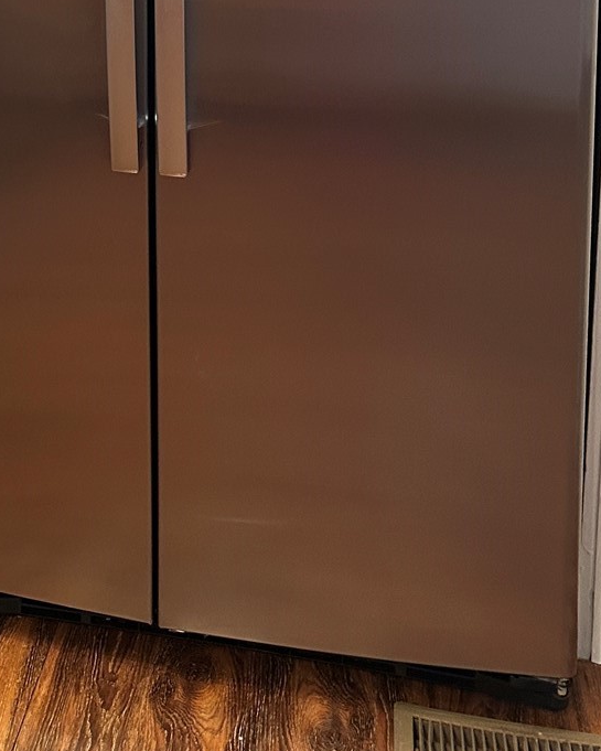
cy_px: -81
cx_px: -100
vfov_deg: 26.4
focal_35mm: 66
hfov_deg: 21.6
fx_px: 1467
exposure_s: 1/60
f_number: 1.78
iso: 320
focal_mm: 6.86
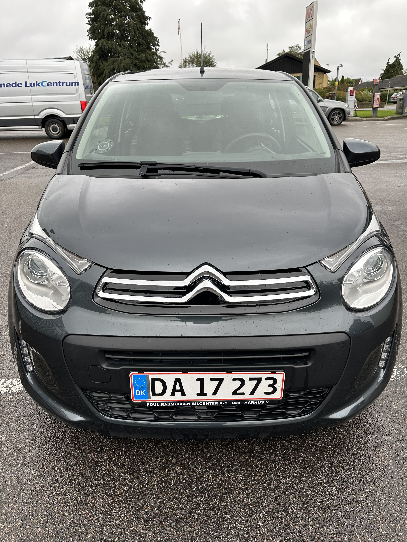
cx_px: 204
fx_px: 376
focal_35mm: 24
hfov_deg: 56.8
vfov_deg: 71.6
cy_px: 271
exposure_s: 1/313
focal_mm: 6.86
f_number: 1.78
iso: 80
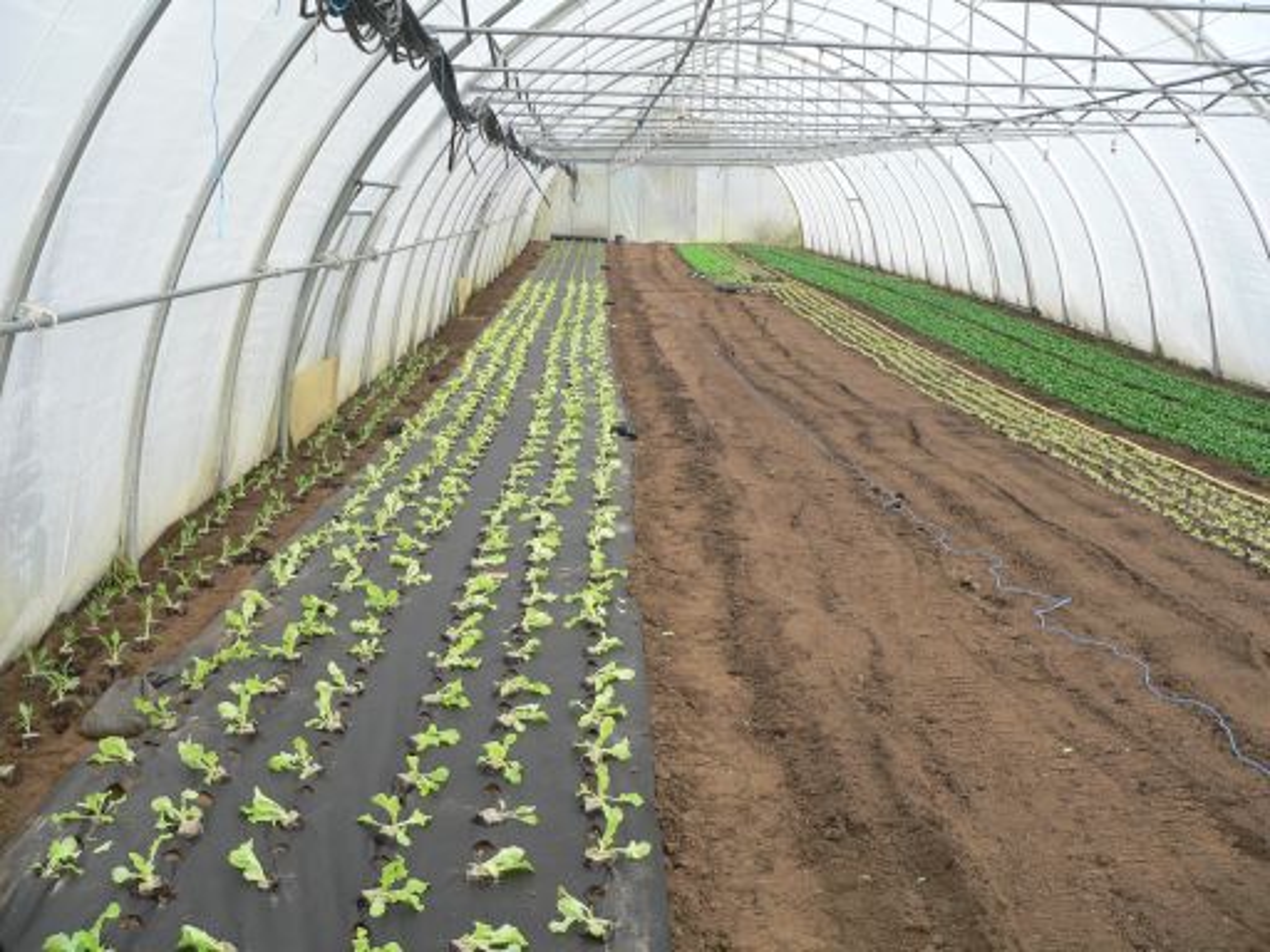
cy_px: 476
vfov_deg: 39.7
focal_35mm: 36
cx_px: 635
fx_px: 1321
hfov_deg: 51.4
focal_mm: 6
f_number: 2.8
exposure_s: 1/100
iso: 80
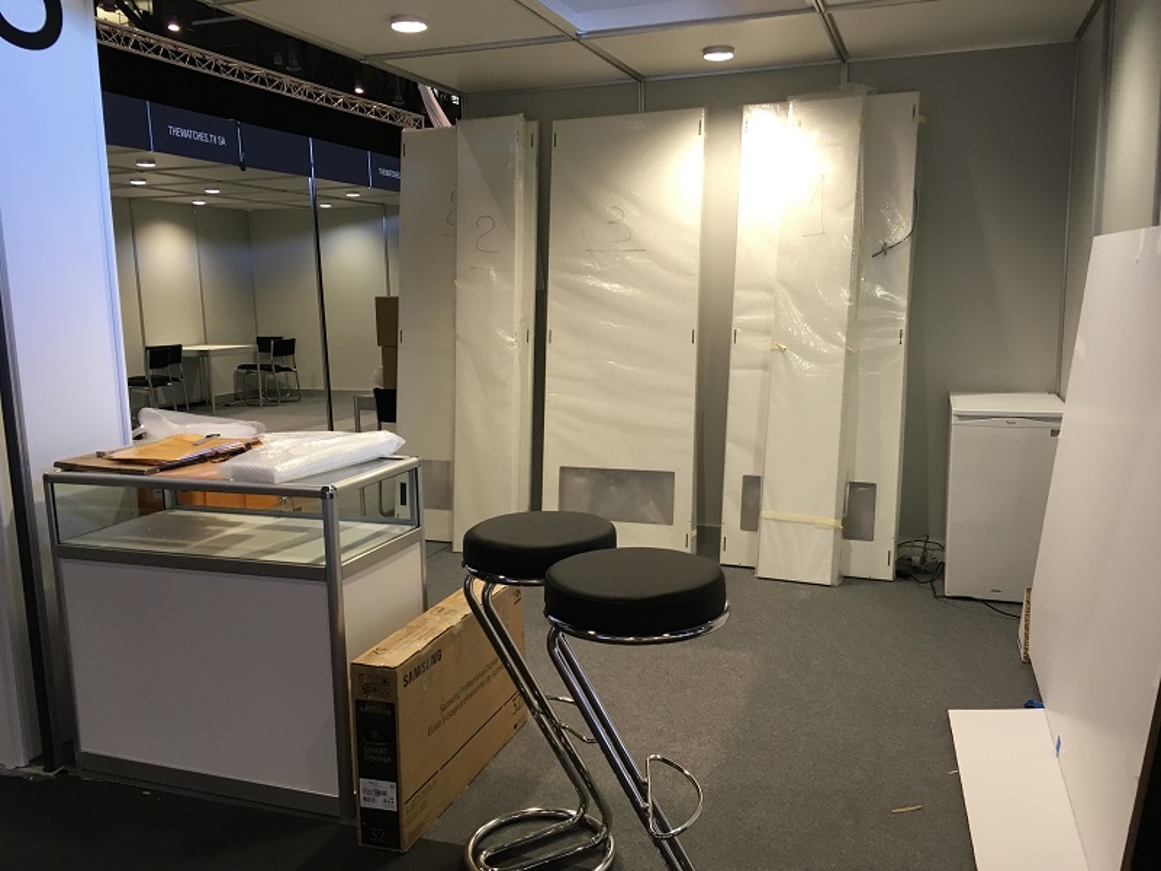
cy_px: 436
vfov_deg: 48.2
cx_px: 580
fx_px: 973
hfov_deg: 61.7
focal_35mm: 29
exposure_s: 1/33
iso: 100
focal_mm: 4.15
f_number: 2.2
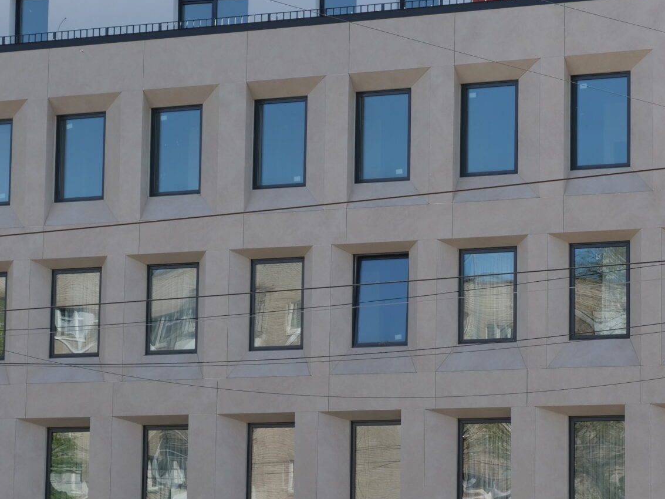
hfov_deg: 15.0
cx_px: 413
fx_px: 2517
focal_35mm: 131
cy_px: 304
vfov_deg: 11.3
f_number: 5
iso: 100
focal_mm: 29
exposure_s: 1/320
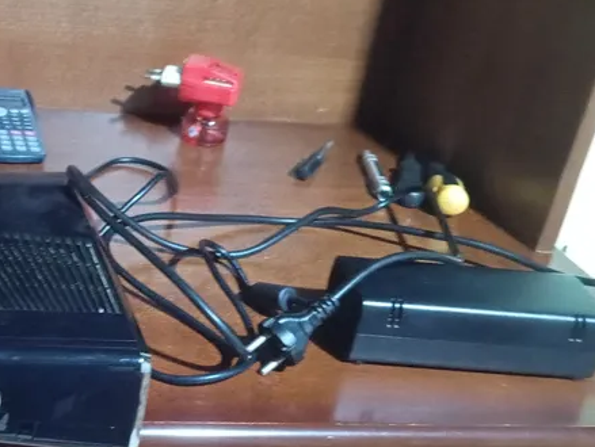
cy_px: 279
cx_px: 23
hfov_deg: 29.9
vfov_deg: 24.0
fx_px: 1049
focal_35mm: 61
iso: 1065
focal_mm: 4.25
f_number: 1.8
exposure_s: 1/20
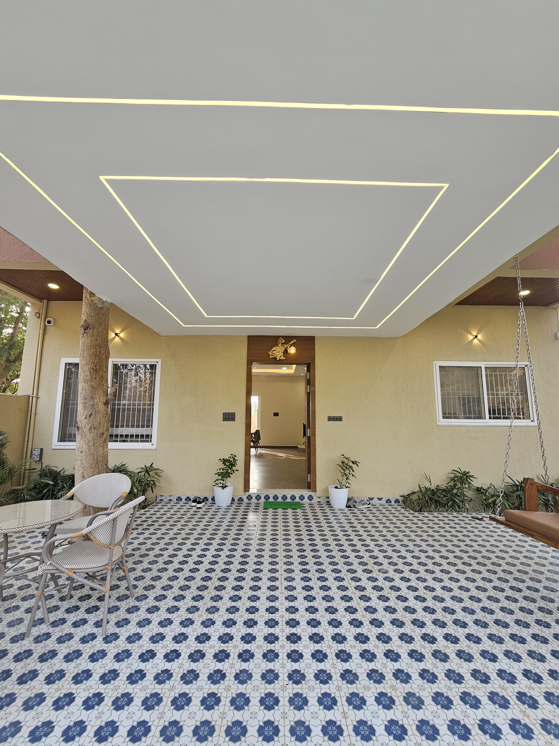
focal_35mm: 13
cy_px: 373
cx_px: 280
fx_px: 280
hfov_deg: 89.9
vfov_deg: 106.2
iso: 50
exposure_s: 1/106
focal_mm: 2.2
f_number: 2.2
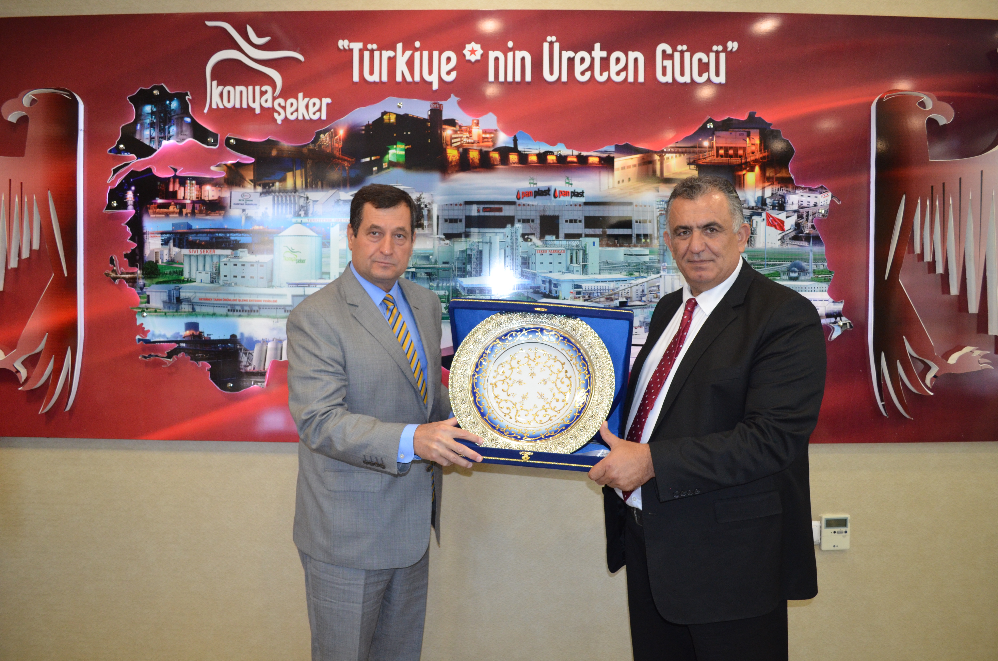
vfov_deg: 47.7
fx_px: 747
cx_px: 499
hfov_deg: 67.5
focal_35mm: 27
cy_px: 330
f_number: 3.5
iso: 1100
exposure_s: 1/60
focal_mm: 18
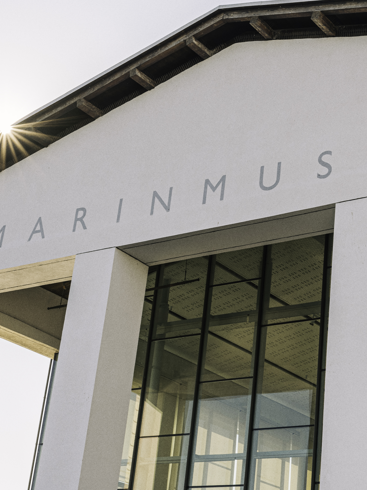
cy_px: 167
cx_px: 239
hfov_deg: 18.9
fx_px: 1103
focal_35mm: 78
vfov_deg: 24.9
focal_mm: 35
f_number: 8
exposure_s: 1/100
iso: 64
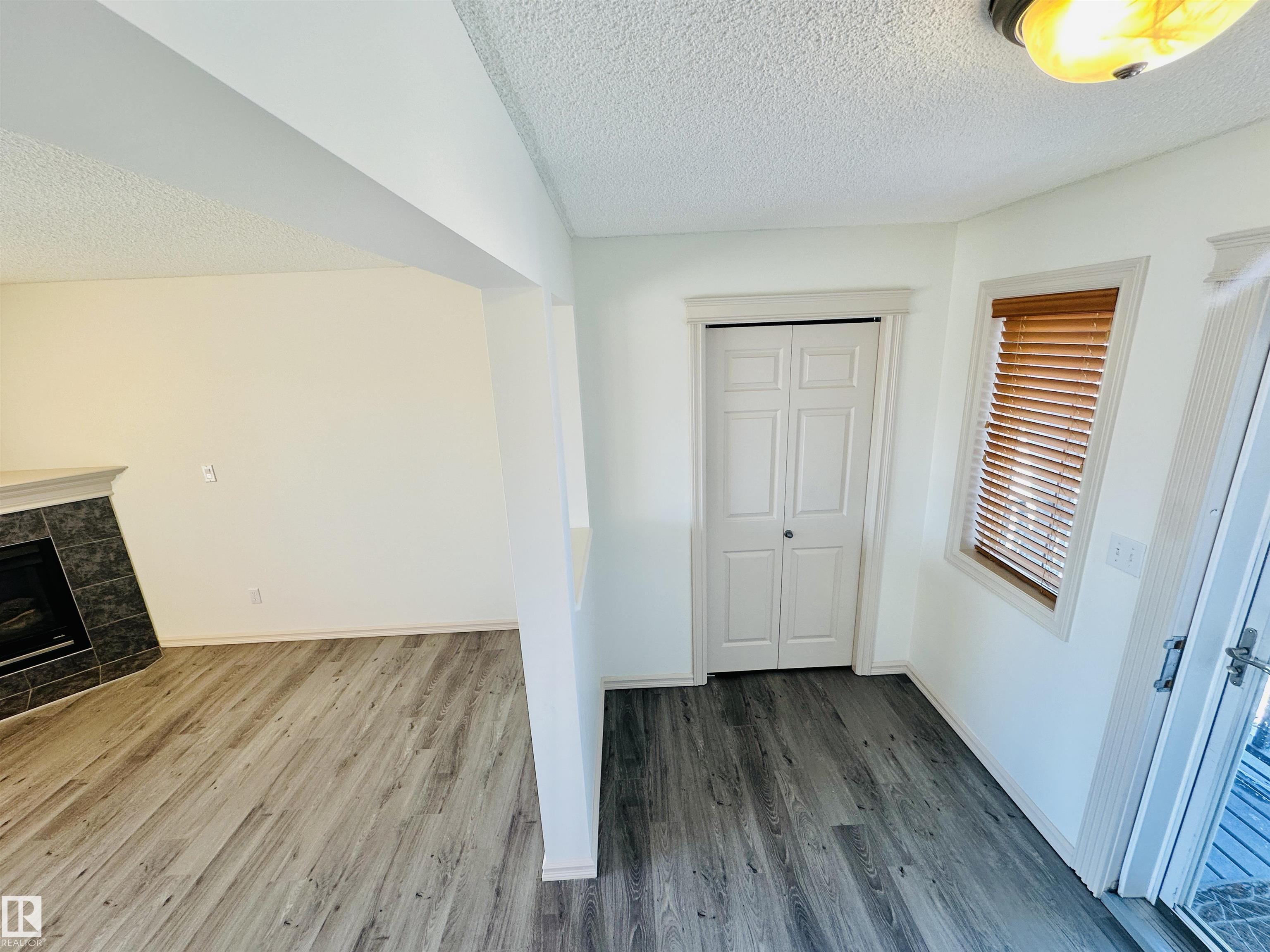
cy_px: 476
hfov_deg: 102.1
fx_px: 514
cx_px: 635
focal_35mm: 14
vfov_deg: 85.7
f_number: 2.2
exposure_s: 1/120
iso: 80
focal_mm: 2.22
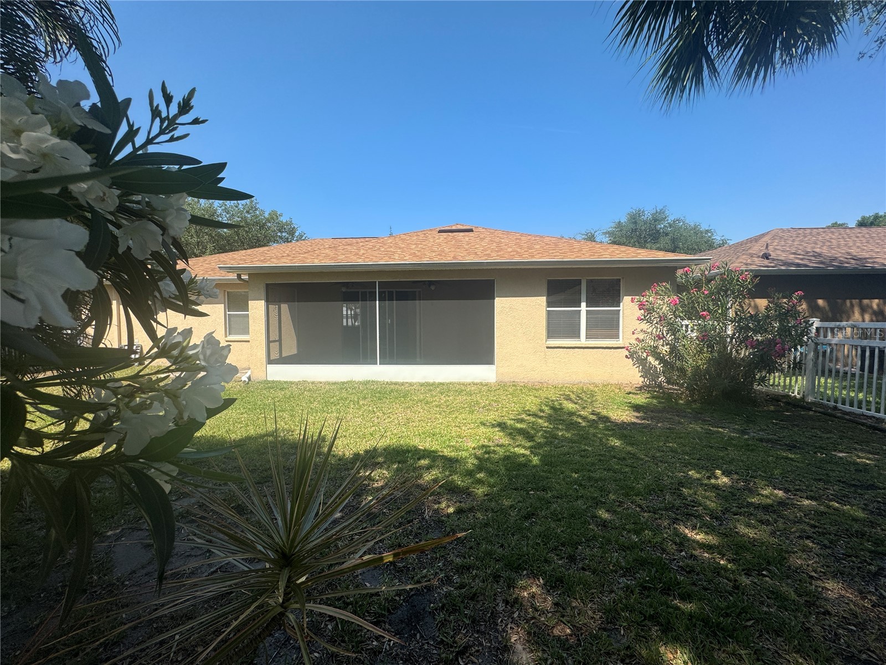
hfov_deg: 102.1
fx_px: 358
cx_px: 443
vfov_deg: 85.7
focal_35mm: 14
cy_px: 332
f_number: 2.2
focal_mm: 2.22
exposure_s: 1/1880
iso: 50
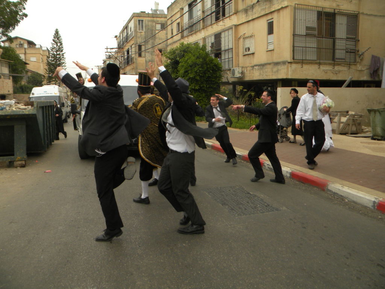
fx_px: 311
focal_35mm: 28
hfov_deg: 63.4
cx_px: 192
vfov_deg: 49.7
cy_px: 144
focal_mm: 5
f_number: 3.5
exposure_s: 1/500
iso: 86
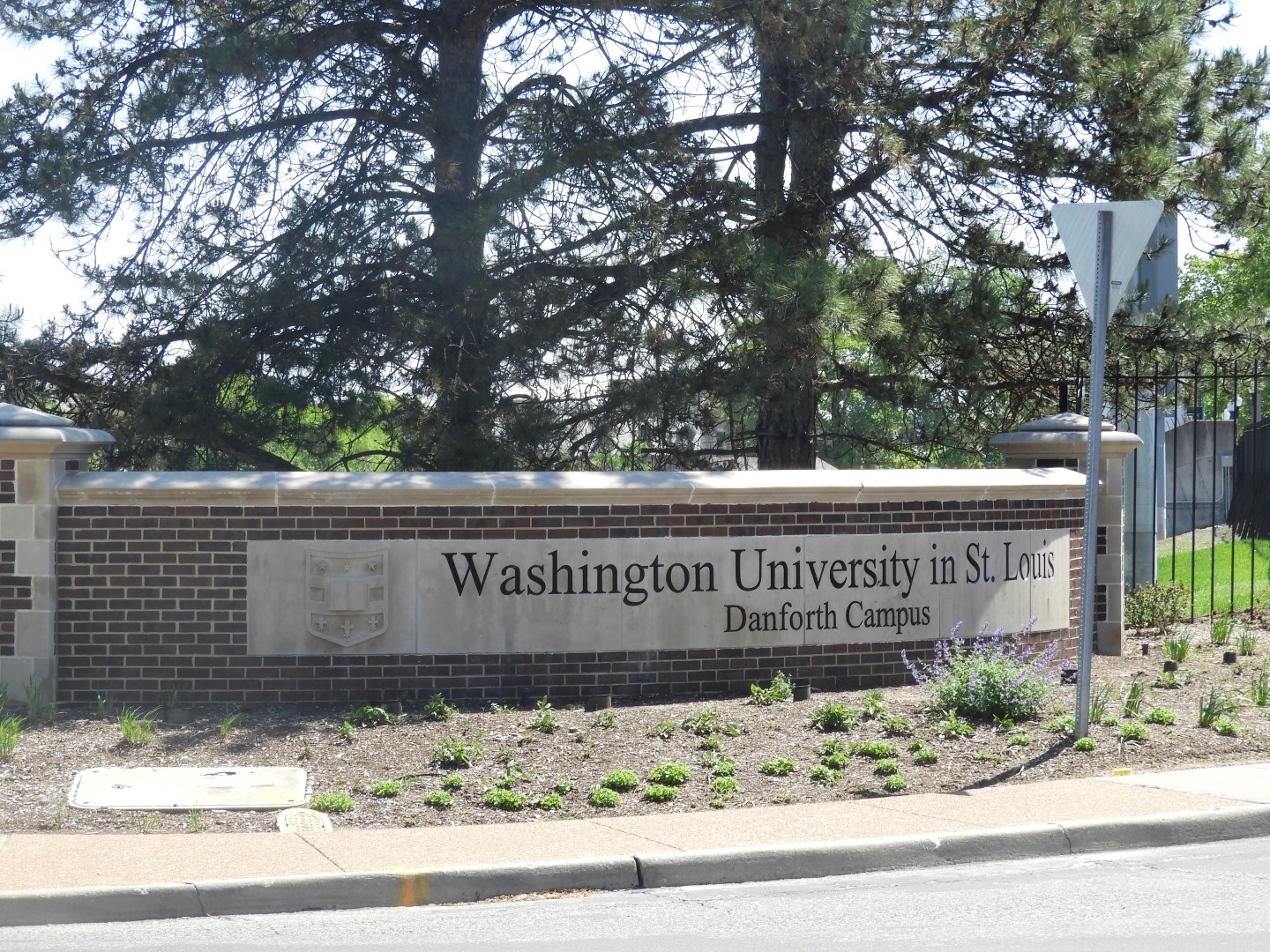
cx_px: 635
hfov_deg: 17.1
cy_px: 476
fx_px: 4219
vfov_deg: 12.9
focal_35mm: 115
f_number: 5
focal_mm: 20.6
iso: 100
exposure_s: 1/250
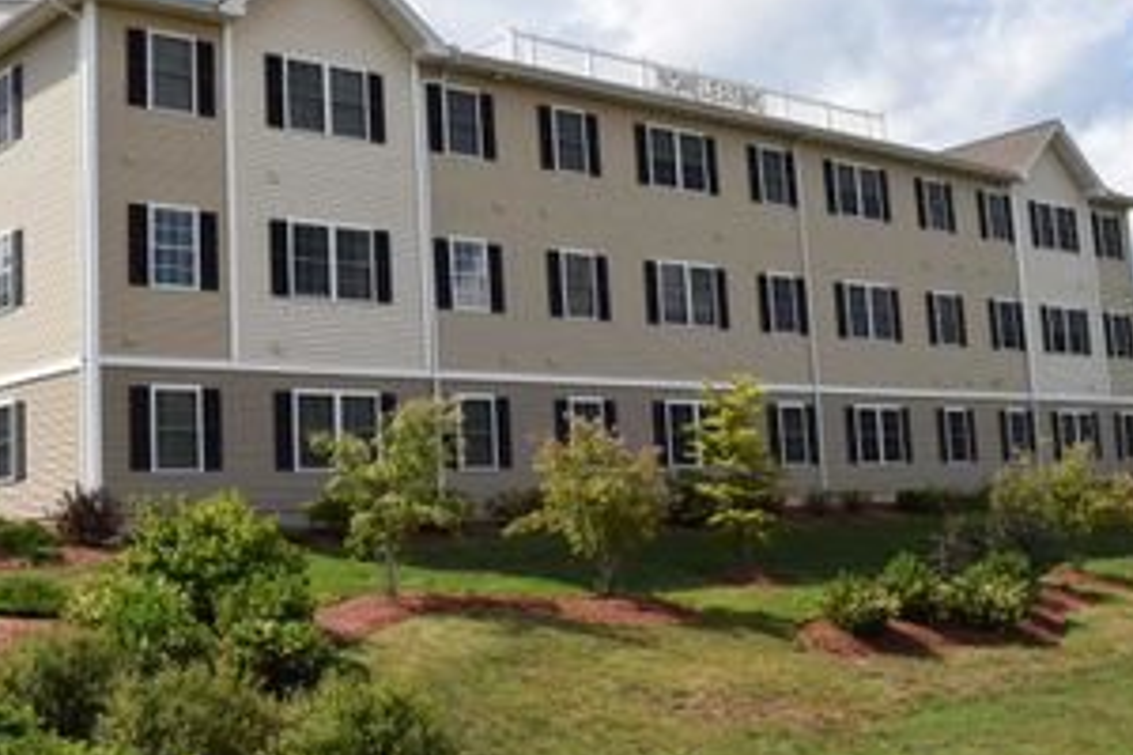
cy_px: 285
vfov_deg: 29.8
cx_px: 317
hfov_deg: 42.6
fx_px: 1416
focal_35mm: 45
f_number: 11
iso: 100
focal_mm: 18
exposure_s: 1/200
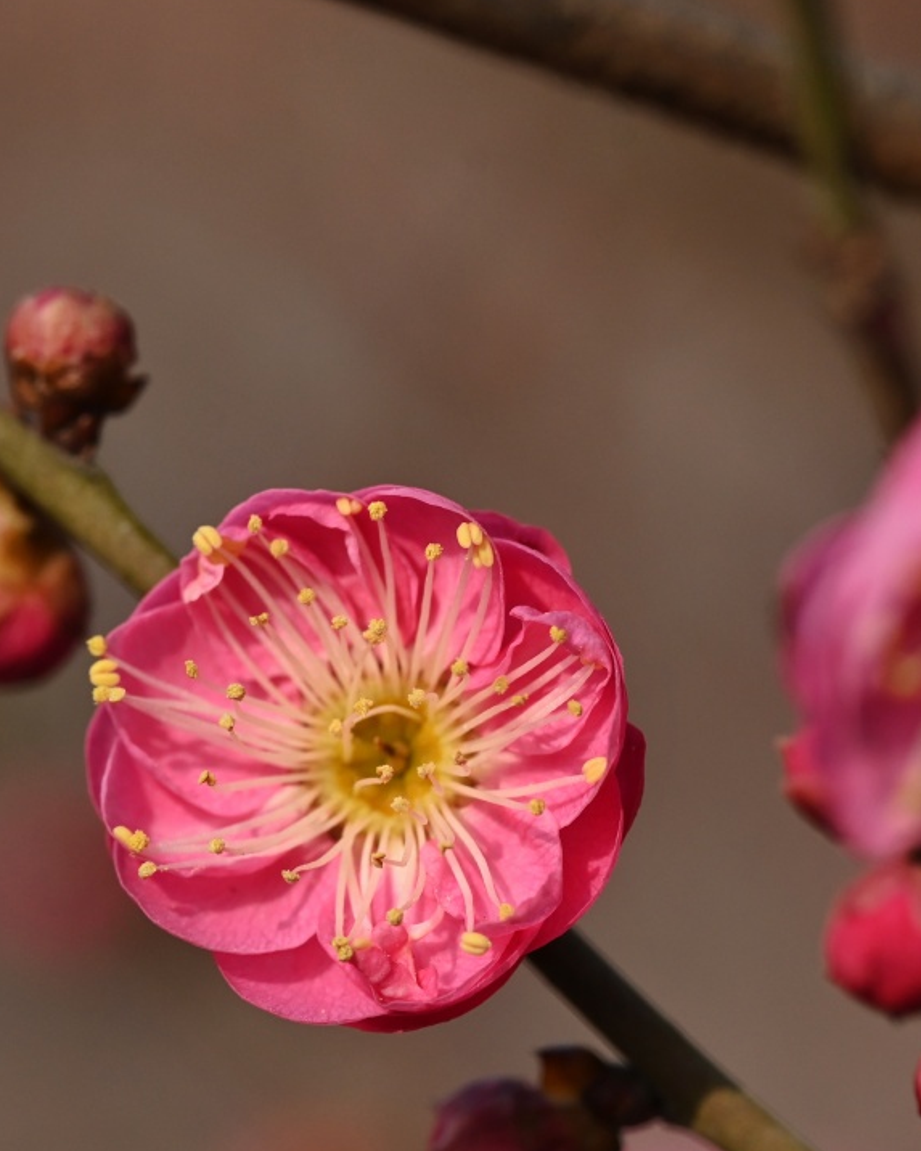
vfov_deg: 7.8
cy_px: 522
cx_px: 5
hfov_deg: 6.2
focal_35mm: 248
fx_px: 8441
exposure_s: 1/500
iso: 560
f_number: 8
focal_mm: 105
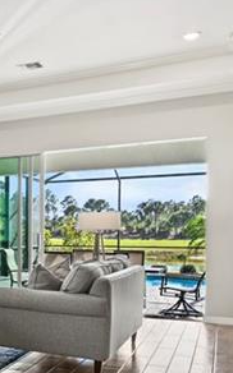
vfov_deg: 39.9
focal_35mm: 50
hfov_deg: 19.4
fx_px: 509
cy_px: 246
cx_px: -187
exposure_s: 1/1.67
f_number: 8
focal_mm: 14
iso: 100
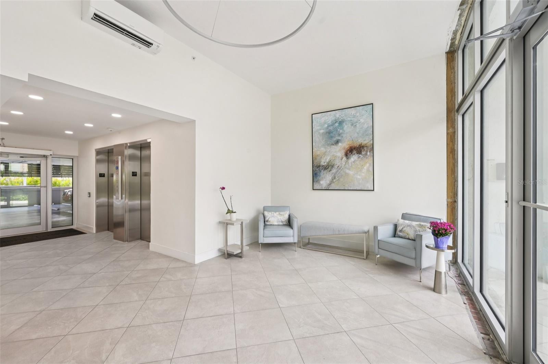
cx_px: 274
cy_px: 182
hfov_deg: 104.3
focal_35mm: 14
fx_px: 213
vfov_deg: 81.1
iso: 400
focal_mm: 14
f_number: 8
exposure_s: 1/100
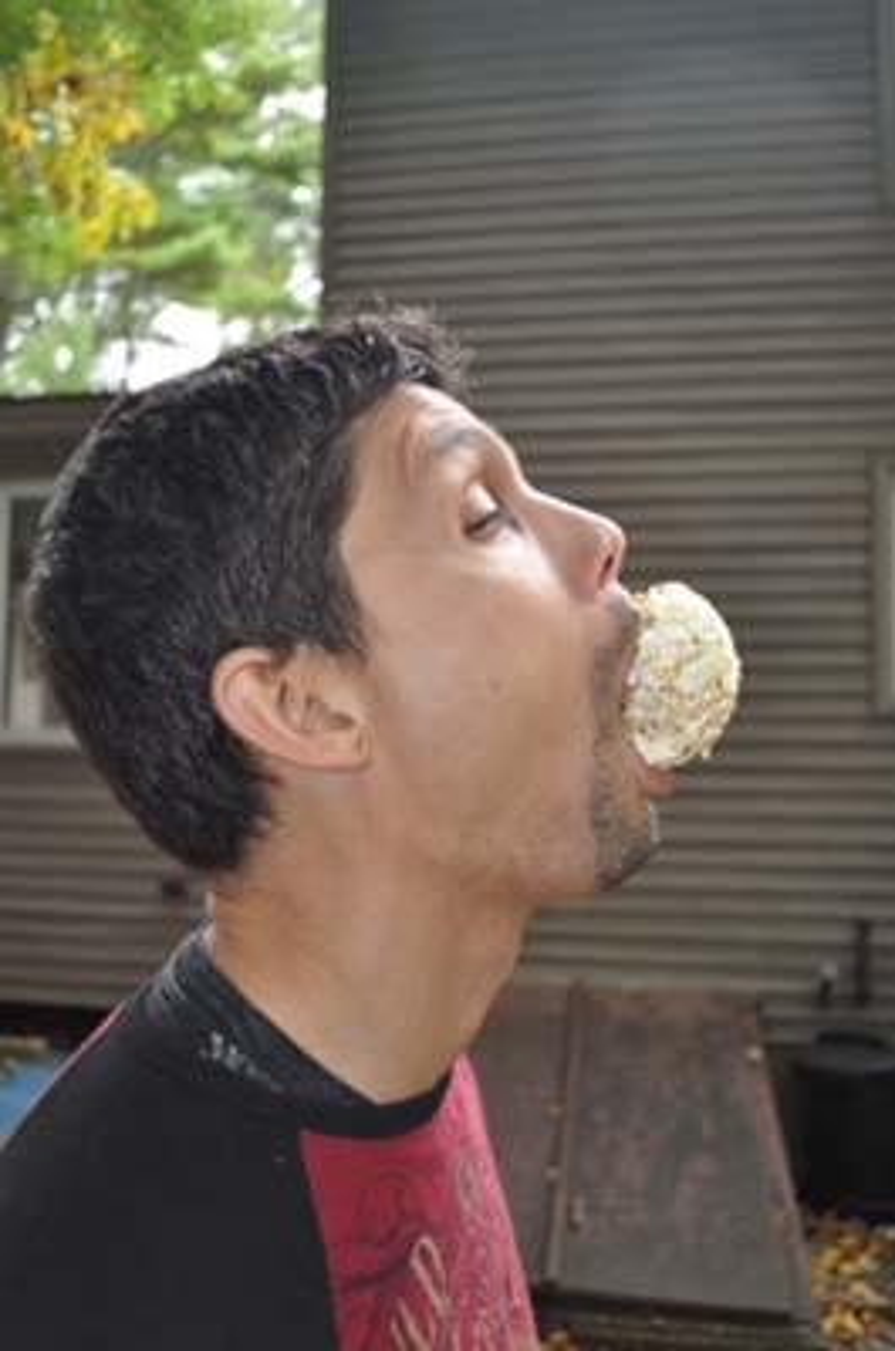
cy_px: 676
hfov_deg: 43.4
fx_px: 1124
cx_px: 448
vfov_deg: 62.0
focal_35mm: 30
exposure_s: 1/30
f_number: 3.8
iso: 450
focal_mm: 20
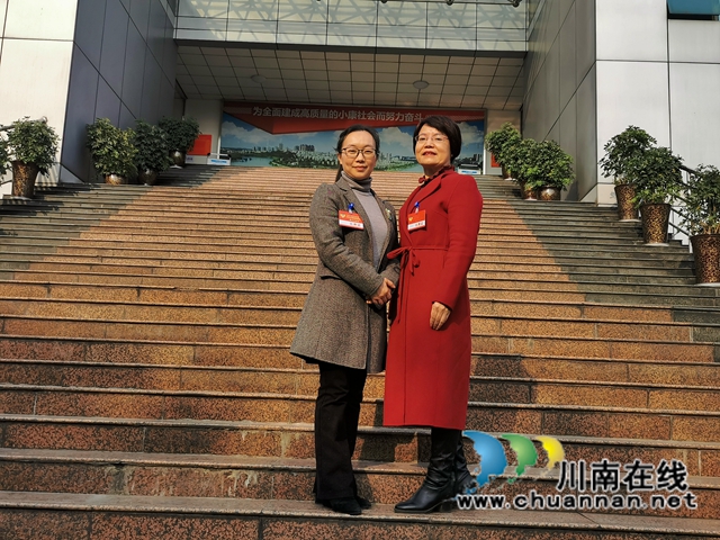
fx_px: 749
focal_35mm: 36
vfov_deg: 39.7
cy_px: 270
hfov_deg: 51.4
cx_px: 360
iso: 50
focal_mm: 5.58
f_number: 1.8
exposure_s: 1/2653
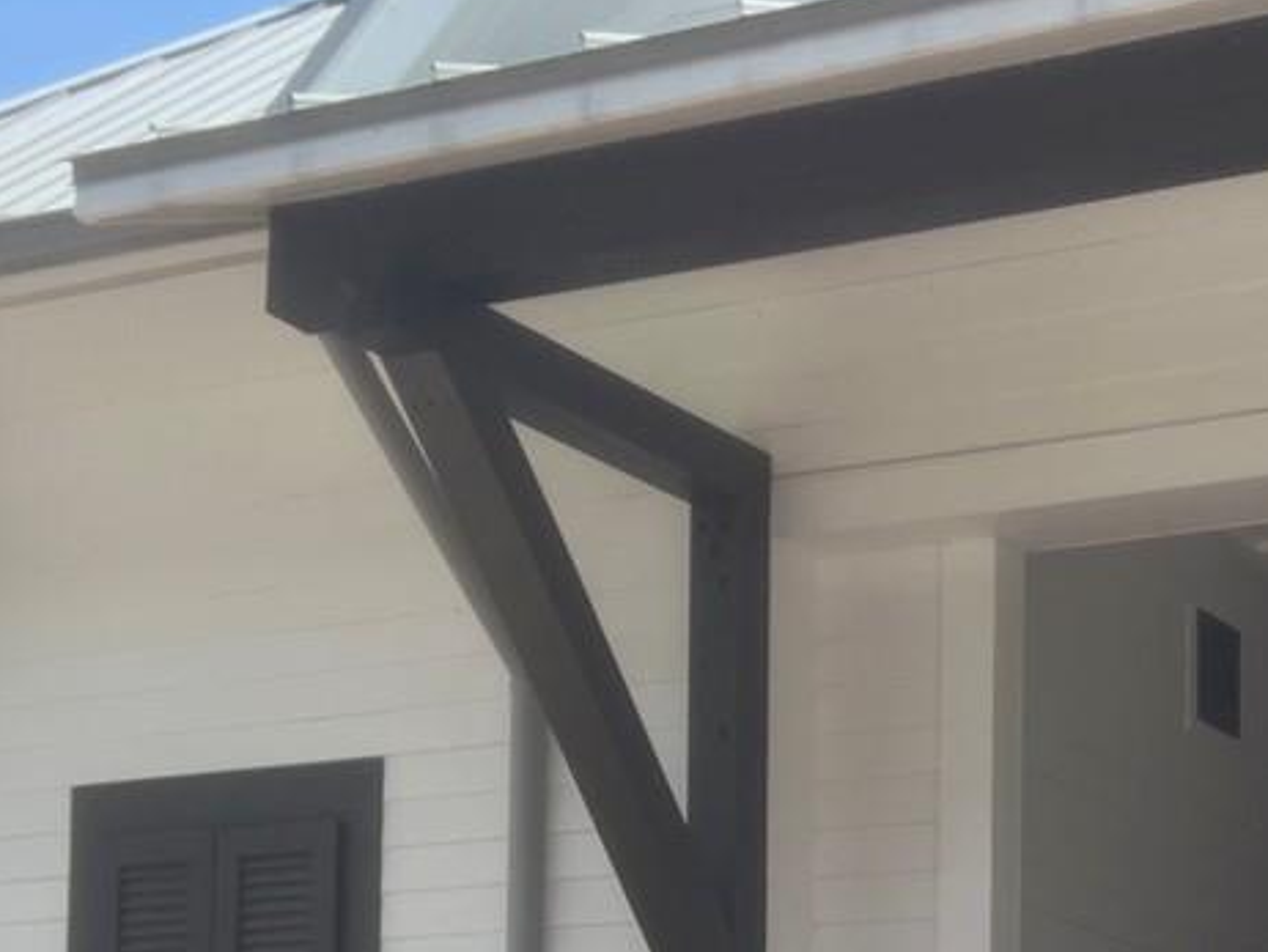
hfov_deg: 21.5
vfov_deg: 15.6
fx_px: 3298
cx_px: 999
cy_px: 1262
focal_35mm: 90
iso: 50
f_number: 1.5
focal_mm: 5.7
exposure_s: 1/3257
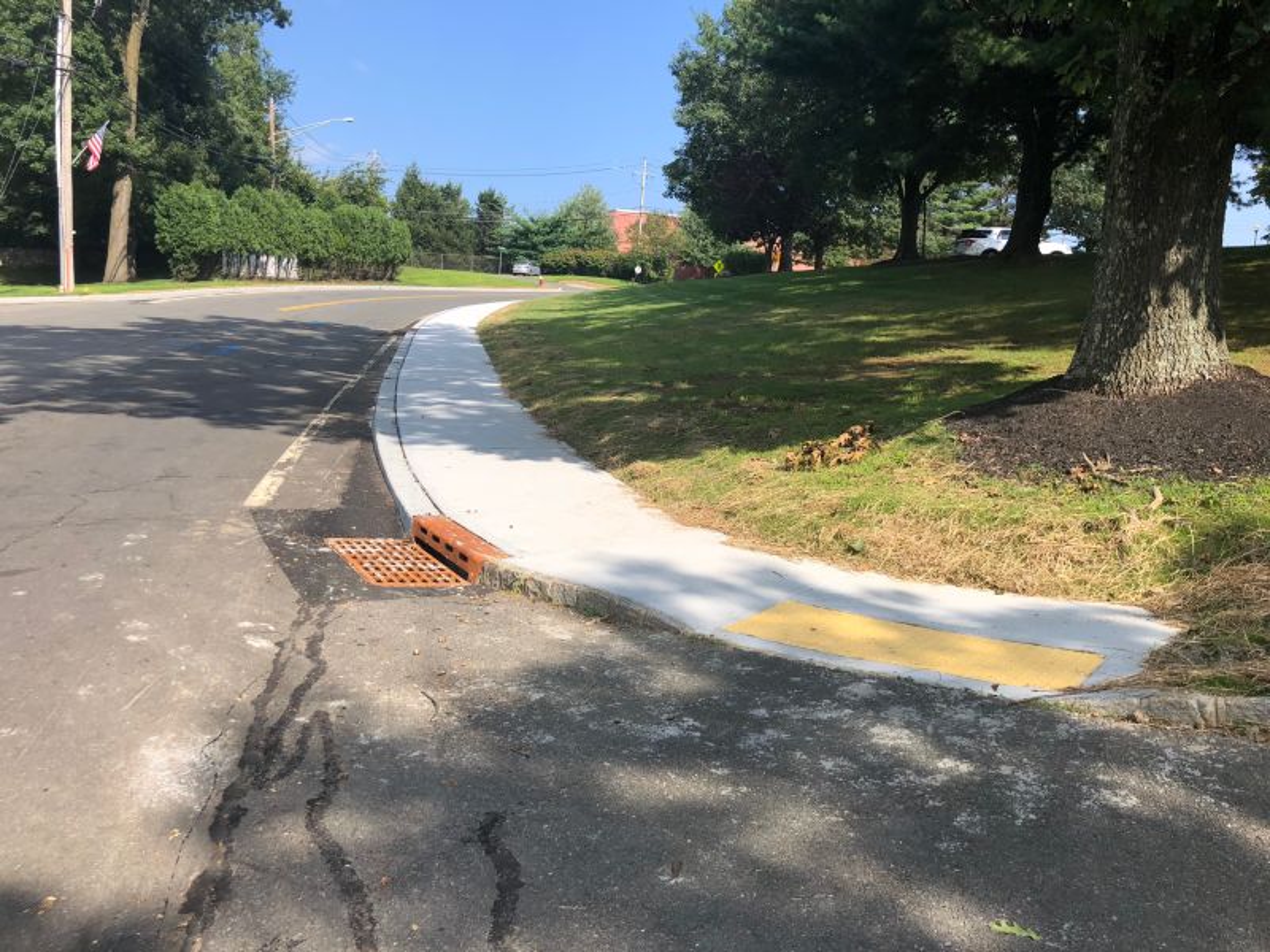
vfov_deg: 49.7
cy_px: 476
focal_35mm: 28
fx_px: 1027
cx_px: 635
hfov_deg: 63.4
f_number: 1.8
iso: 20
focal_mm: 4
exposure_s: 1/1779
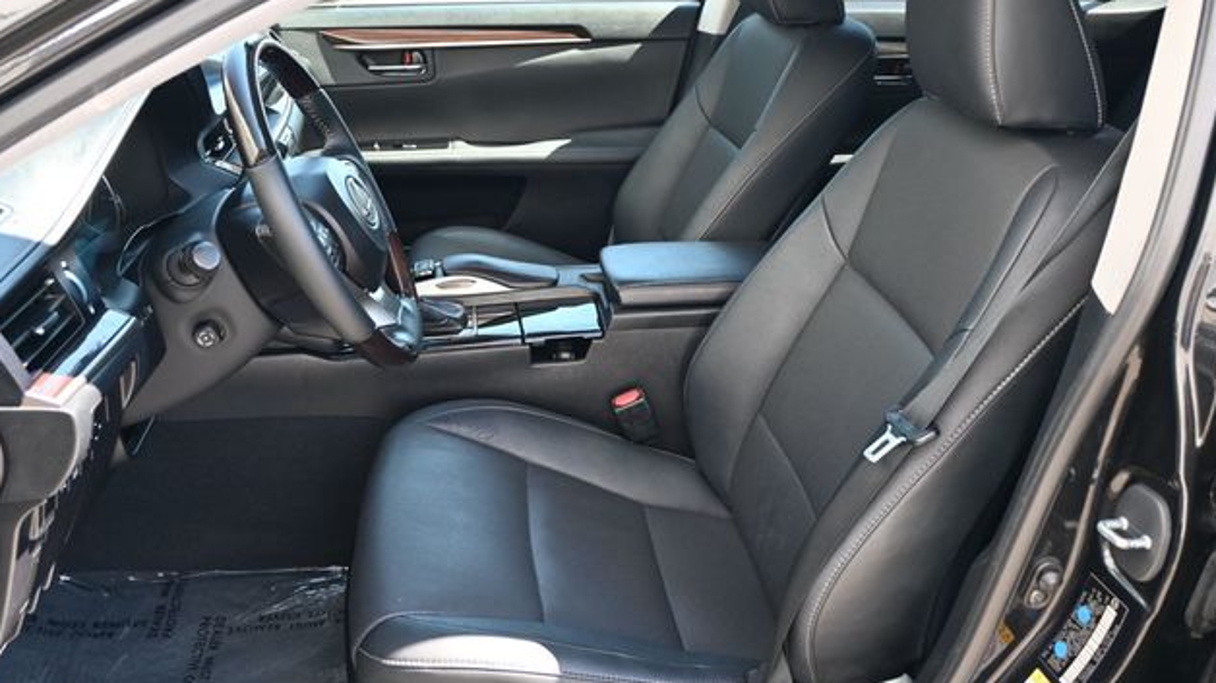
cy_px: 281
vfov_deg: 35.7
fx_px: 1057
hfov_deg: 59.8
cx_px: 602
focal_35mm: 33
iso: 400
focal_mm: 20.5
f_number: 3.8
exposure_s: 1/125
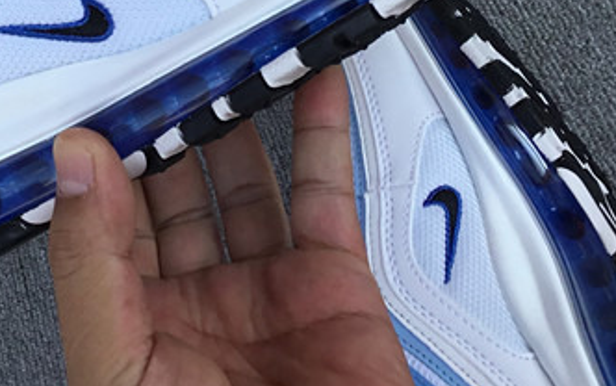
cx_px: 102
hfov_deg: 22.9
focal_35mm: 89
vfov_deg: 14.2
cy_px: -96
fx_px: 1495
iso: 25
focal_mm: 3.3
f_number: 2.4
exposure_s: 1/494
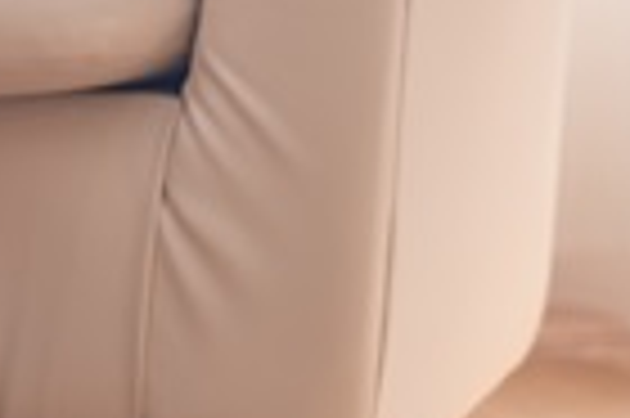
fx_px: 3741
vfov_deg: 6.4
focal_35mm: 214
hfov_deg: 9.1
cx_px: -594
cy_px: 90
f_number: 2.8
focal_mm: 50
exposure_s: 1/80
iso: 500
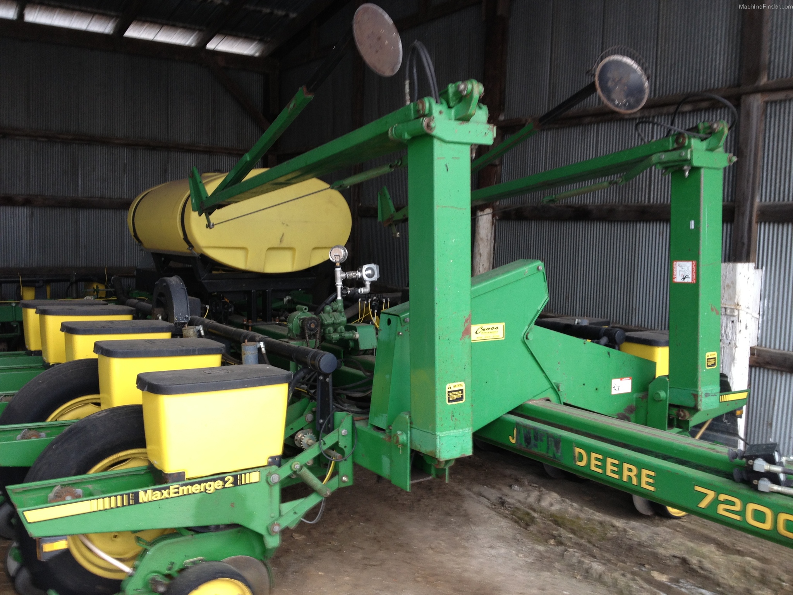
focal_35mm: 35
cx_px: 396
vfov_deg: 40.7
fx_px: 802
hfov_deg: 52.6
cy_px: 298
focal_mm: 4.28
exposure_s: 1/40
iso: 50
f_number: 2.4
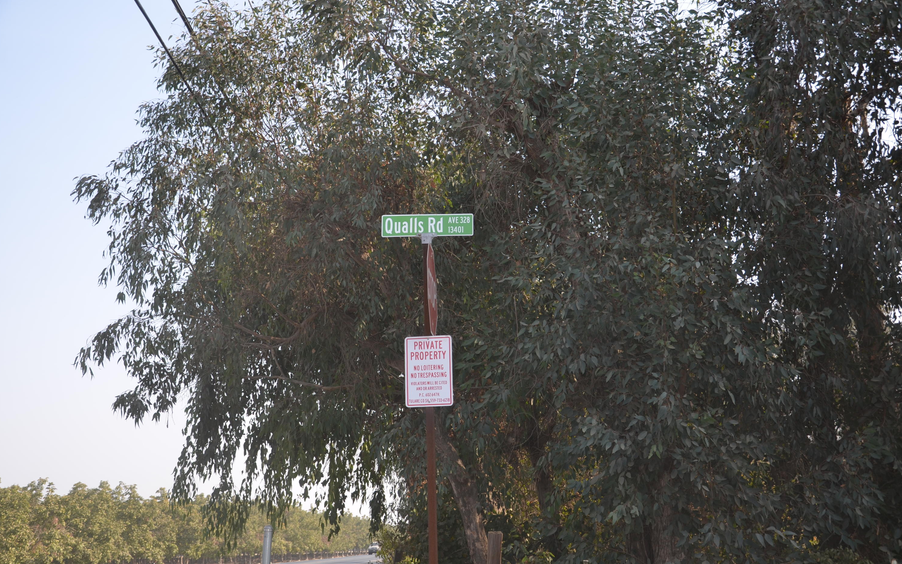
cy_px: 291
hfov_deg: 46.2
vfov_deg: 29.9
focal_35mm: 43
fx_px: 1057
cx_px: 450
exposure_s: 1/250
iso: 100
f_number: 6.3
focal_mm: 28
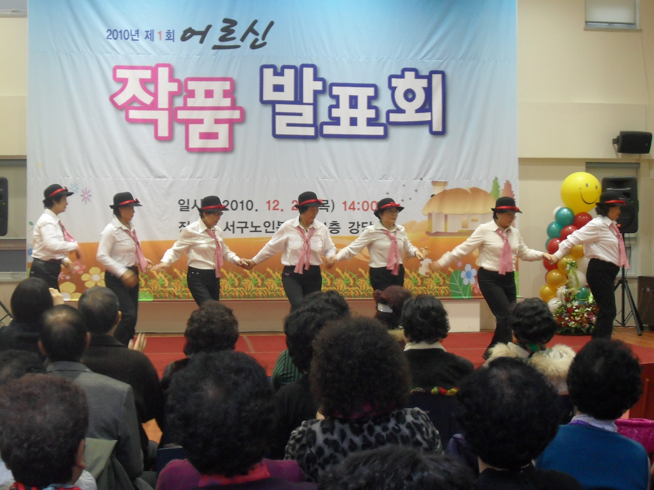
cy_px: 245
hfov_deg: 32.2
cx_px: 327
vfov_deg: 24.4
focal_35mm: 60
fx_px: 1134
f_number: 3.7
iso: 200
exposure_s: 1/20
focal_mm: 10.5
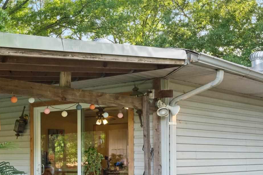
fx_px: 455
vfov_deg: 21.3
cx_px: -12
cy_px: 162
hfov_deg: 29.6
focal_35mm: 62
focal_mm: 15.4
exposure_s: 1/15
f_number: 7.1
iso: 400
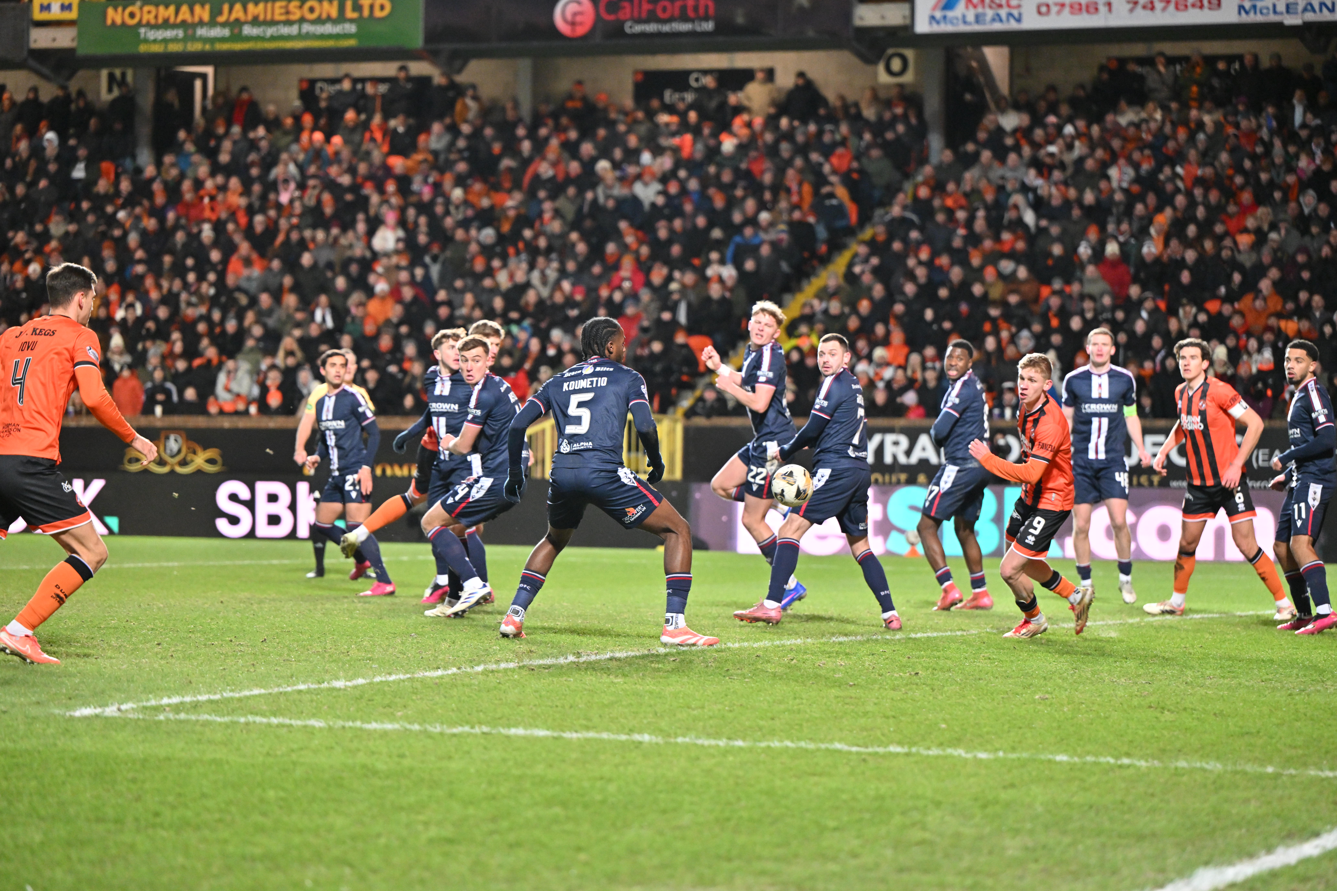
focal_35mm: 135
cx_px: 668
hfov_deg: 15.2
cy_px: 446
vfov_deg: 10.2
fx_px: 5013
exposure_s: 1/1000
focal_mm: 135
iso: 3200
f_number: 2.8
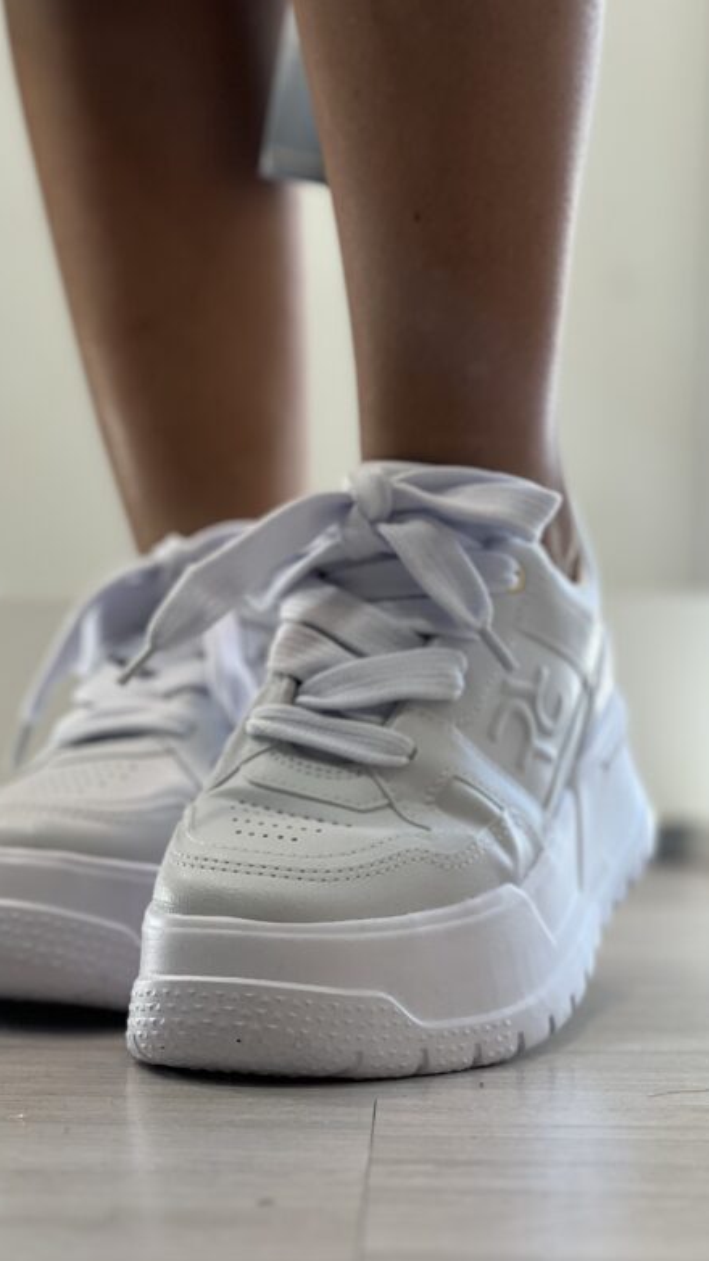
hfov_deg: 12.1
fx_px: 3345
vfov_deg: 21.4
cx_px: 290
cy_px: 713
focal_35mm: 100
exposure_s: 1/120
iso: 80
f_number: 2.8
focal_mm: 9
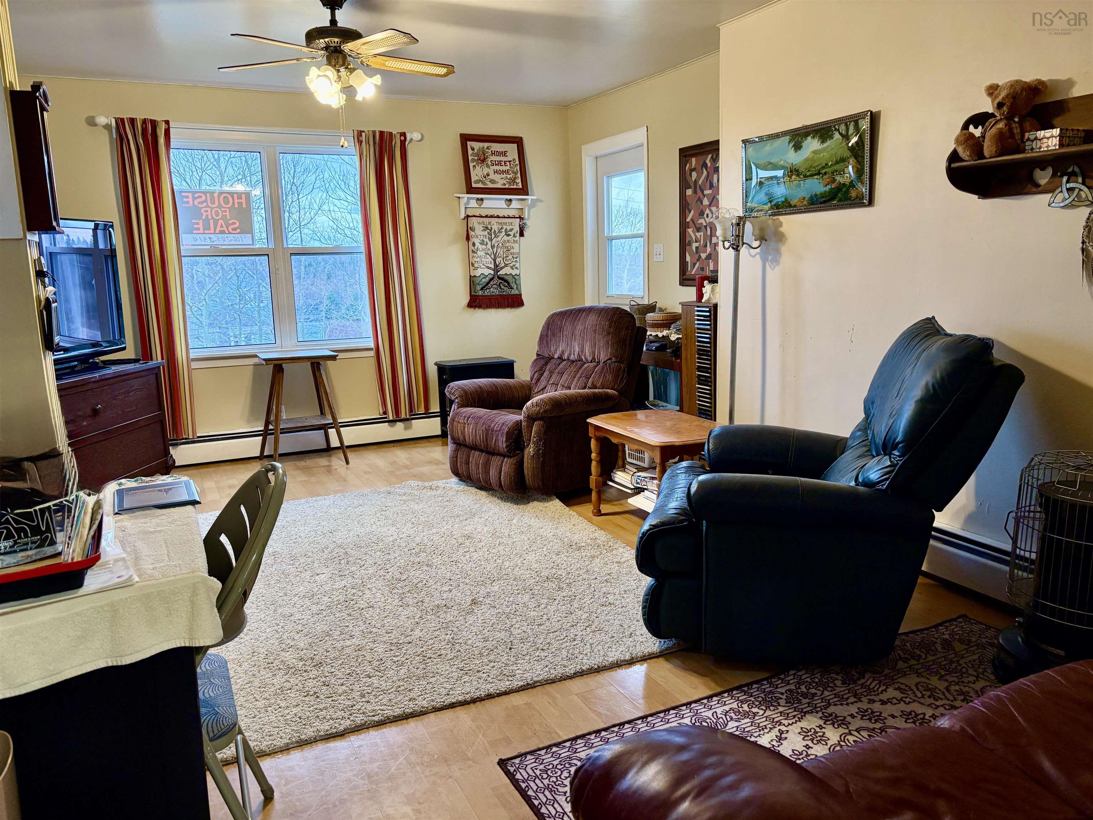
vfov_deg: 53.1
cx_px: 546
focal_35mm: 26
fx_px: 821
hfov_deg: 67.3
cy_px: 410
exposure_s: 1/60
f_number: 1.6
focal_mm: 5.96
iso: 160
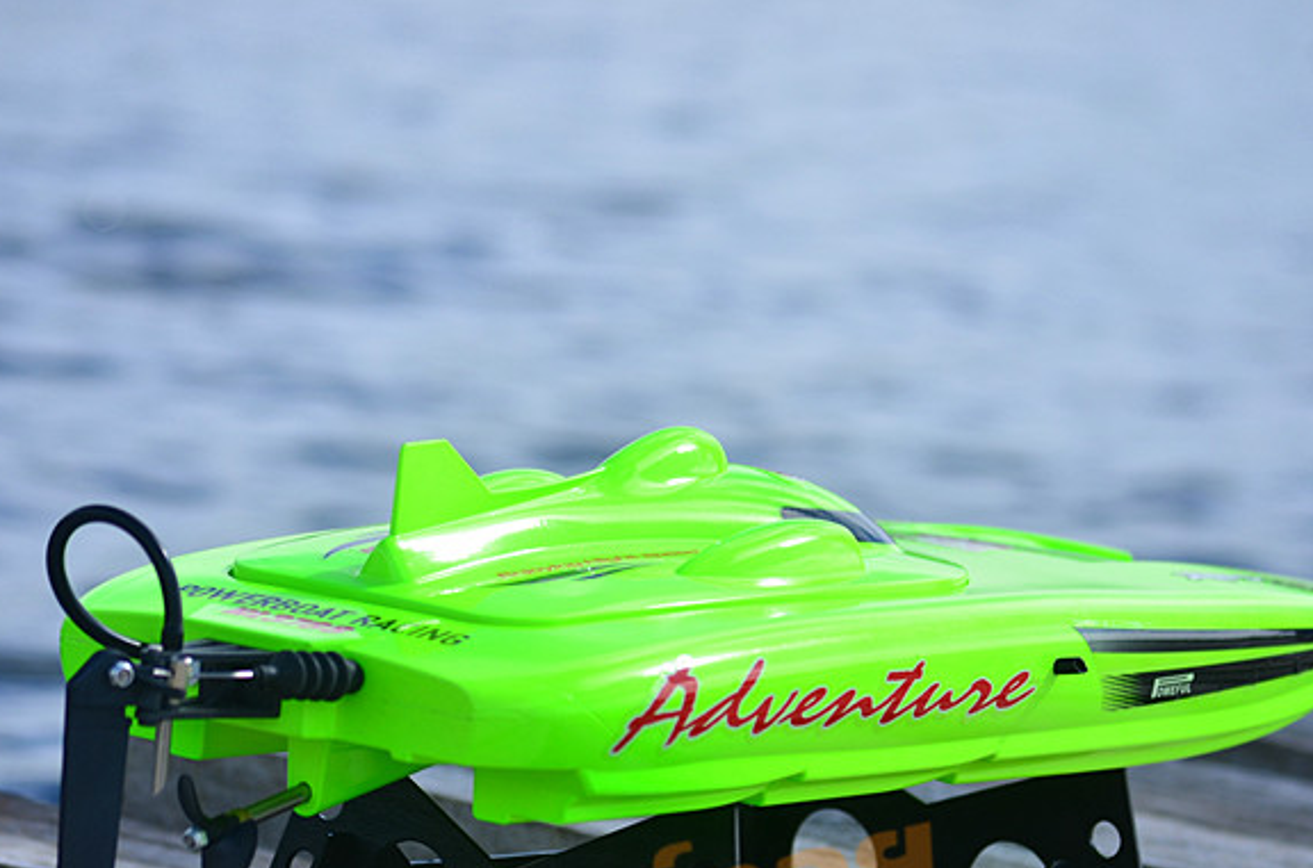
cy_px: 600
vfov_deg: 9.1
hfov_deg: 13.7
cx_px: 713
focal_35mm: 150
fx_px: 5457
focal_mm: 72
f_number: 5.6
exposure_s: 1/640
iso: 100
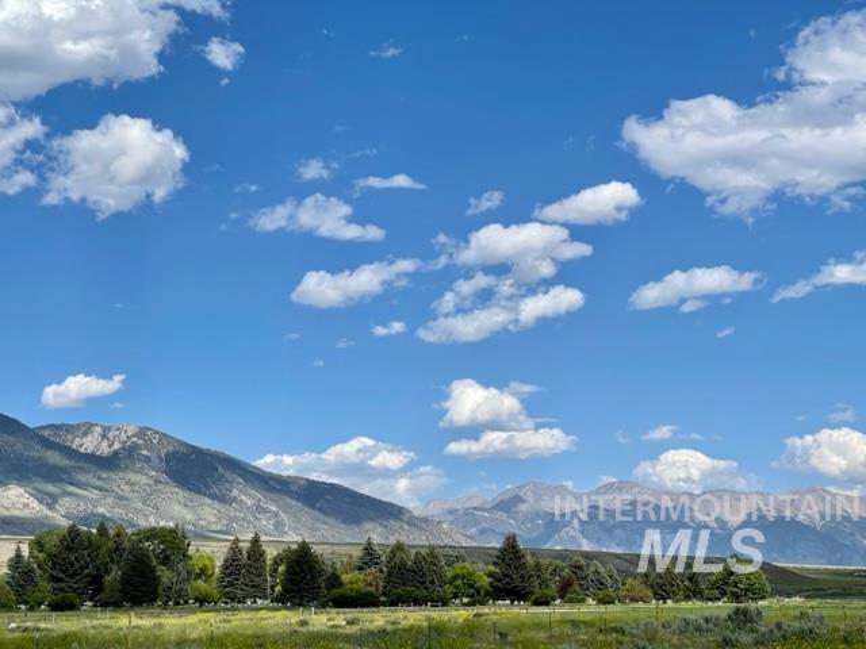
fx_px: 1601
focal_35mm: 64
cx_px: 433
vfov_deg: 22.9
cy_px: 324
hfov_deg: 30.3
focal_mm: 7.5
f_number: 2.2
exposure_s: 1/2273
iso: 20
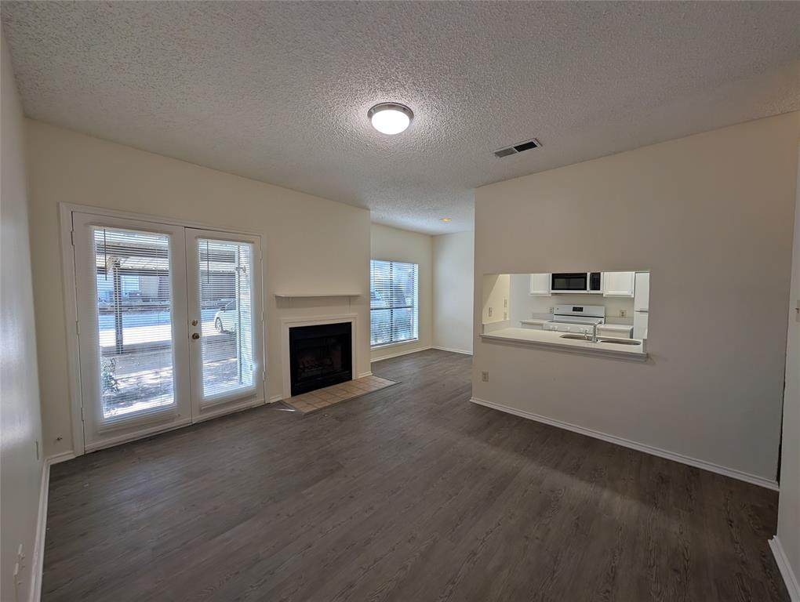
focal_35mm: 12
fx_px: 278
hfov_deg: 110.5
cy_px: 301
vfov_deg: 94.6
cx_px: 400
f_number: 1.7
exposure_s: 1/187
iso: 51
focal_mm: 2.02
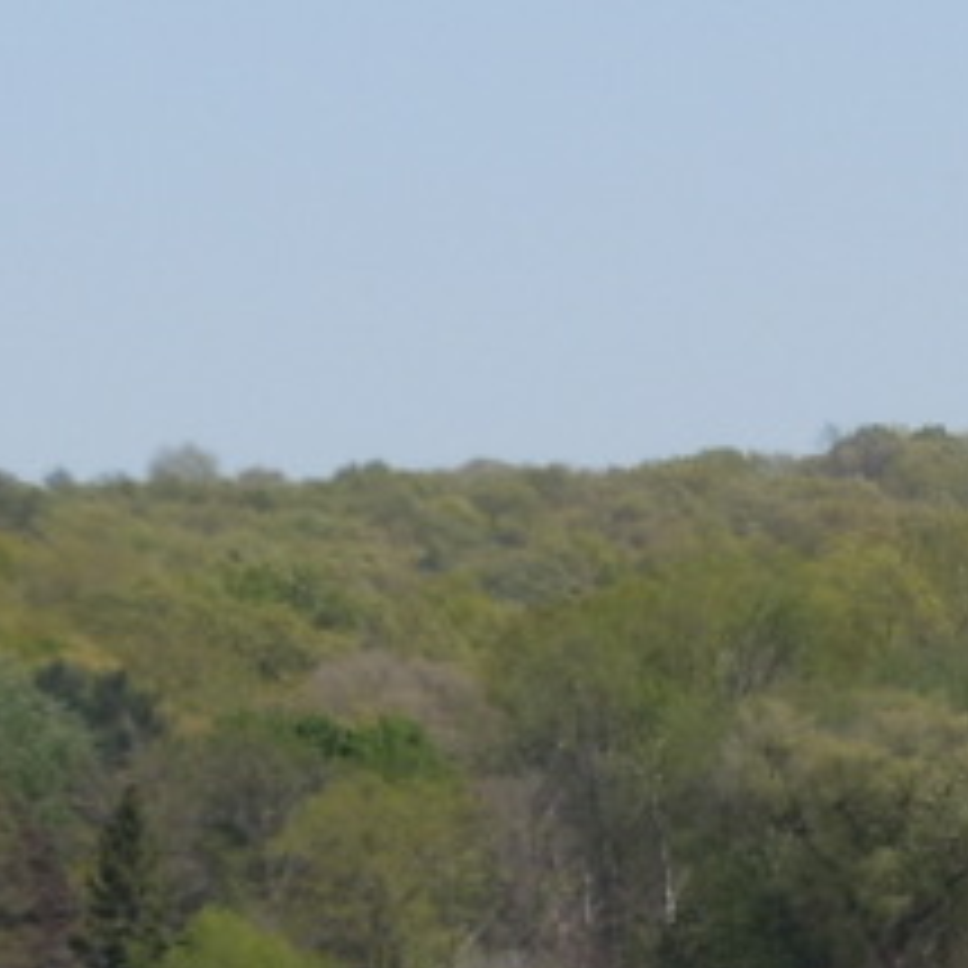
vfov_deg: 2.7
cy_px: 905
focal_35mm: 646
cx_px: 1211
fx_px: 20438
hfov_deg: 2.7
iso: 100
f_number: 5.6
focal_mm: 35
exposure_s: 1/500
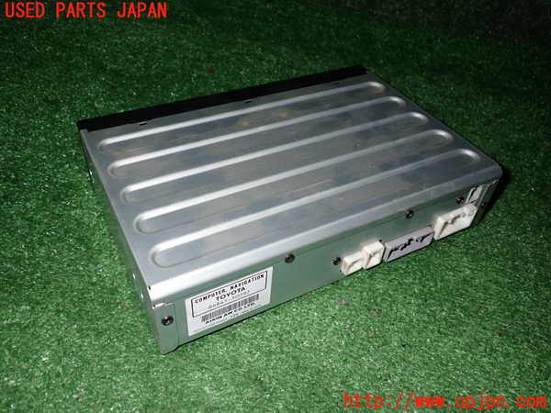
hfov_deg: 60.0
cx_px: 276
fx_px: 478
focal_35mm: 30
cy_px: 206
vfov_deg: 46.8
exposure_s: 1/30
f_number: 6.3
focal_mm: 5.4
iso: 200
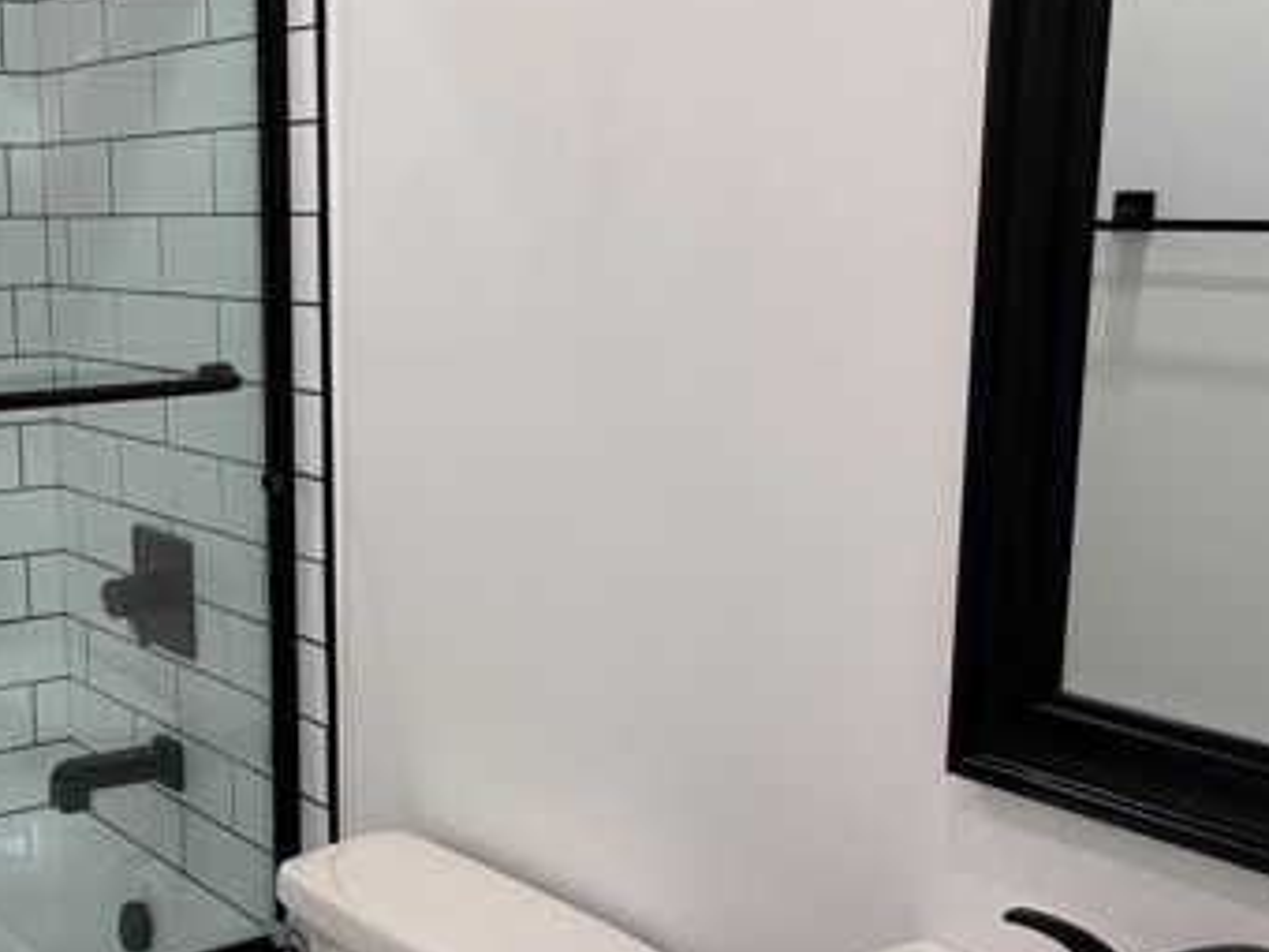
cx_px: 276
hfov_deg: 37.7
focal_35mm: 49
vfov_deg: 29.6
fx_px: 1796
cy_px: 545
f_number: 1.6
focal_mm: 5.96
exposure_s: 1/120
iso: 64
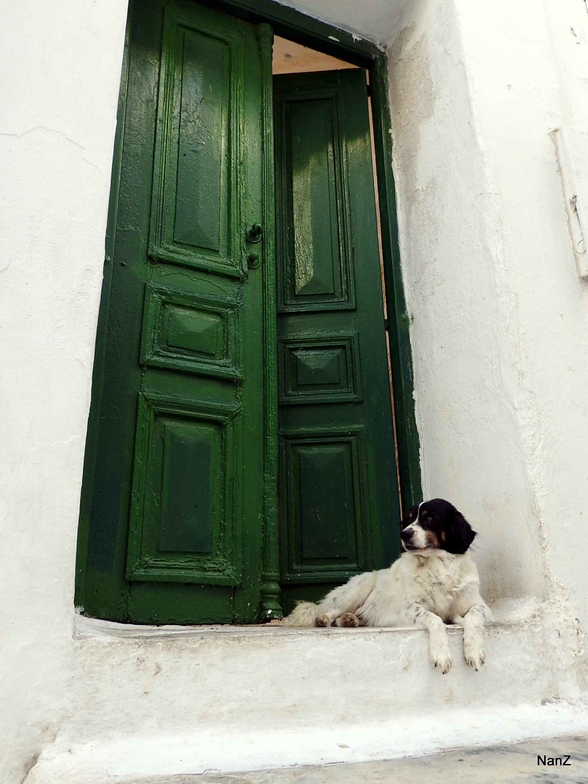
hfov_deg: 56.8
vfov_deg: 71.6
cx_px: 294
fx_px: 544
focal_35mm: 24
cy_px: 392
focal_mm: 4.3
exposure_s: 1/125
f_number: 3.3
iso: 100
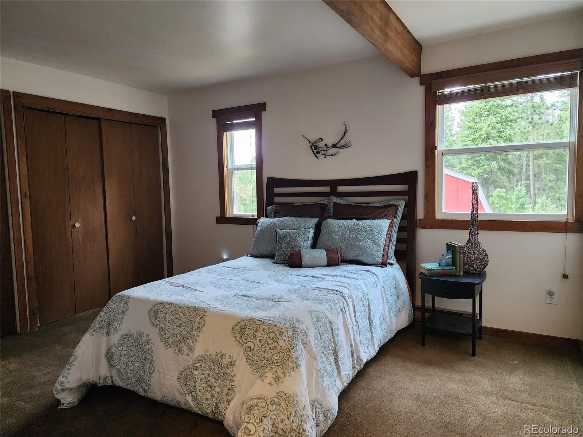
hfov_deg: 73.9
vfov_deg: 58.9
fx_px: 387
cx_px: 292
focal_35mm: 23
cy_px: 218
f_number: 1.8
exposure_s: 1/120
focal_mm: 6.4
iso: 800
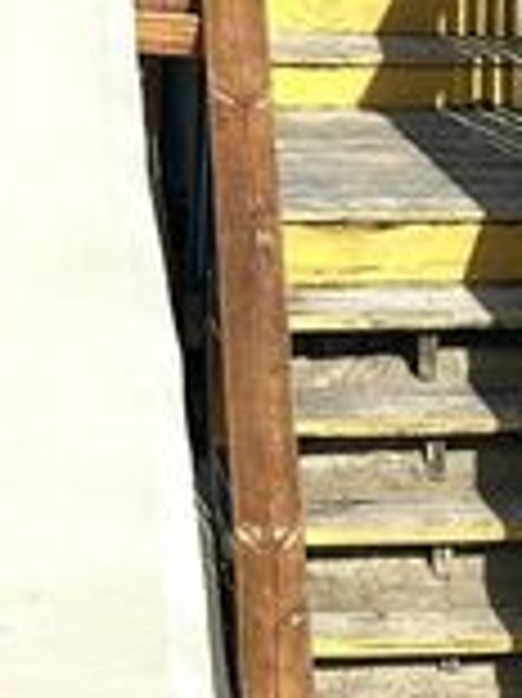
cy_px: 331
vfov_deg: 9.6
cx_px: 999
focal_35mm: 207
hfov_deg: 7.0
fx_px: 4168
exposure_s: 1/8197
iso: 64
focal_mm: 6.86
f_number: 1.78
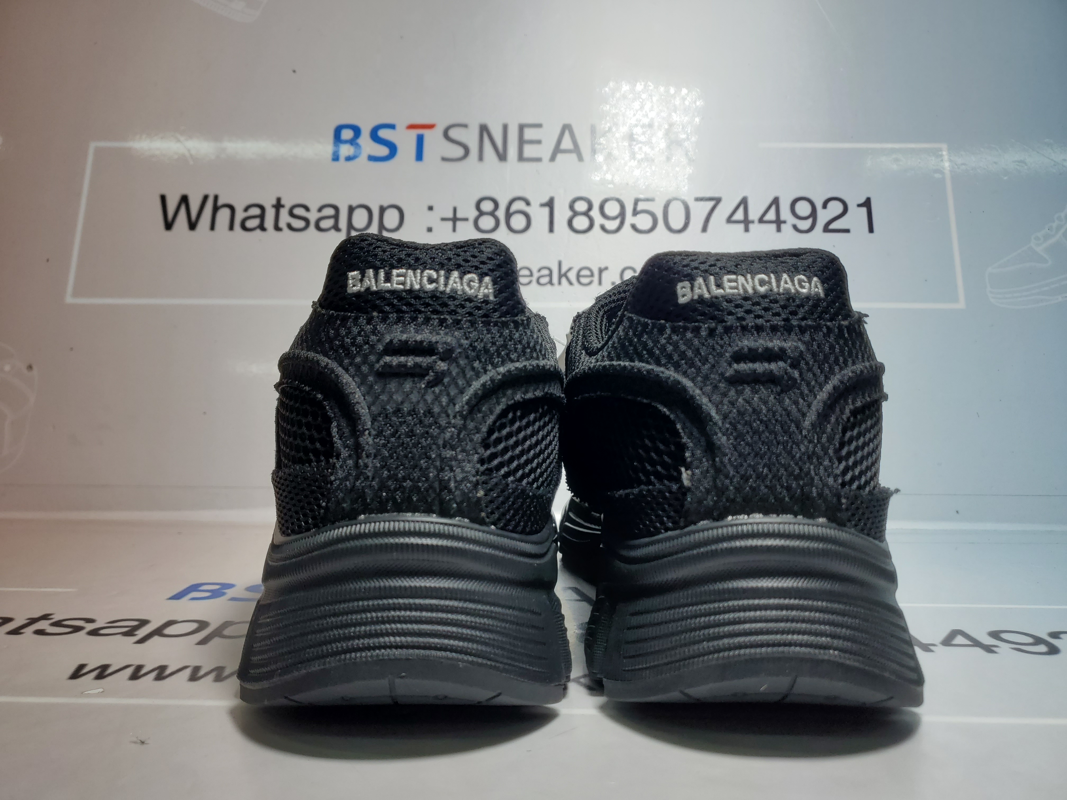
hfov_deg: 67.3
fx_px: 801
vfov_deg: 53.1
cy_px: 400
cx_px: 534
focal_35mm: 26
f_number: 1.5
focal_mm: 4.3
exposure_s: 1/783
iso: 50
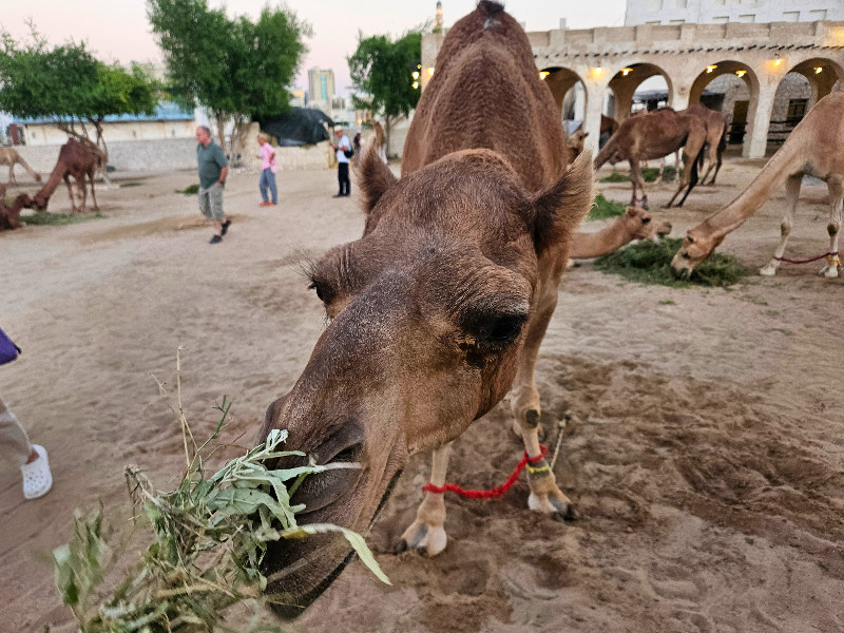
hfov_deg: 73.9
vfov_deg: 58.9
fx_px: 561
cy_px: 316
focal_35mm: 23
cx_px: 422
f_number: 1.8
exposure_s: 1/180
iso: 160
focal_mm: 5.4
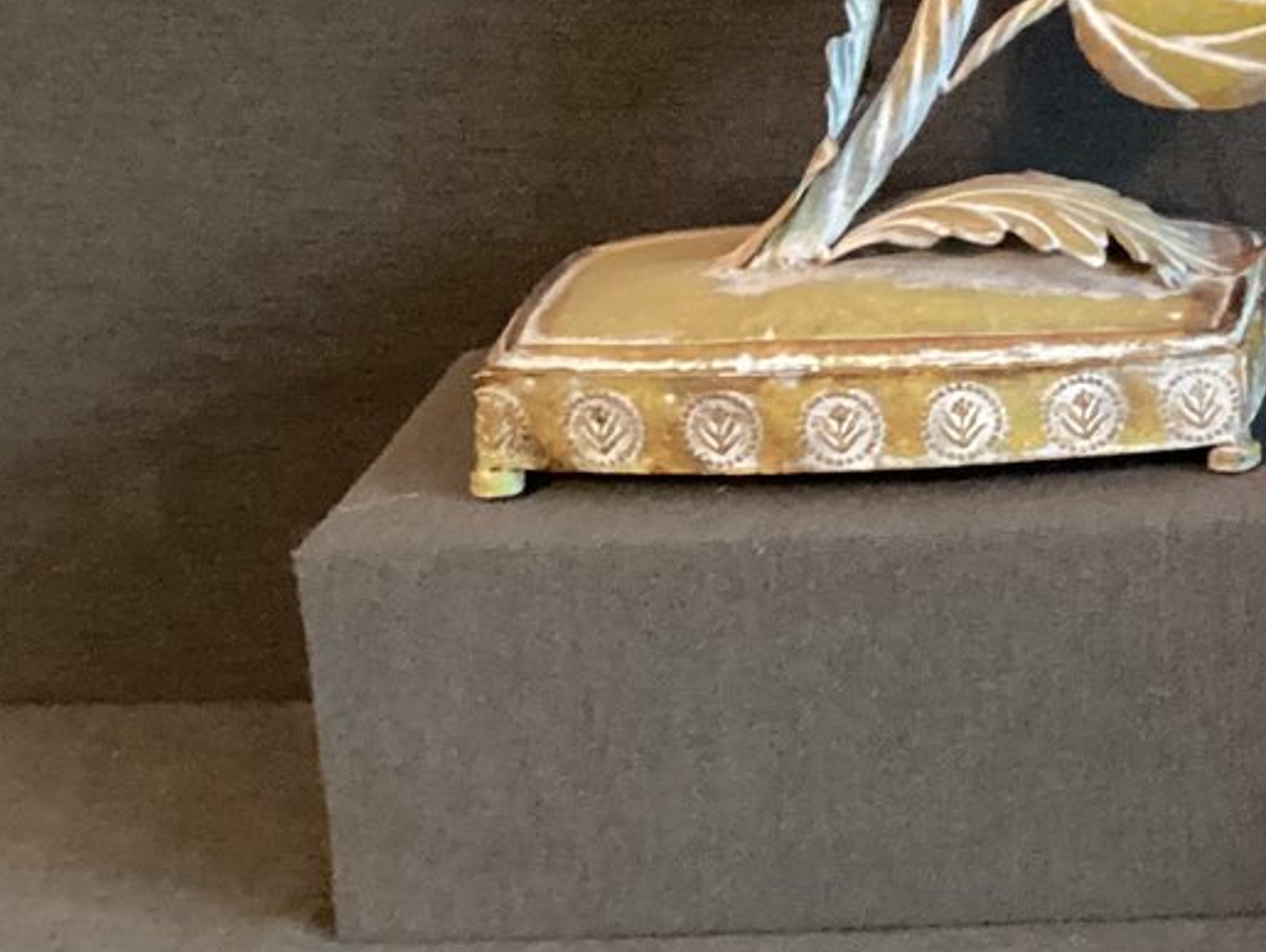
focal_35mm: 91
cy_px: -314
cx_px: 1766
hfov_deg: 19.4
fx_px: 3330
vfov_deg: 15.4
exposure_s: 1/25
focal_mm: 3.3
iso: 500
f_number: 2.4
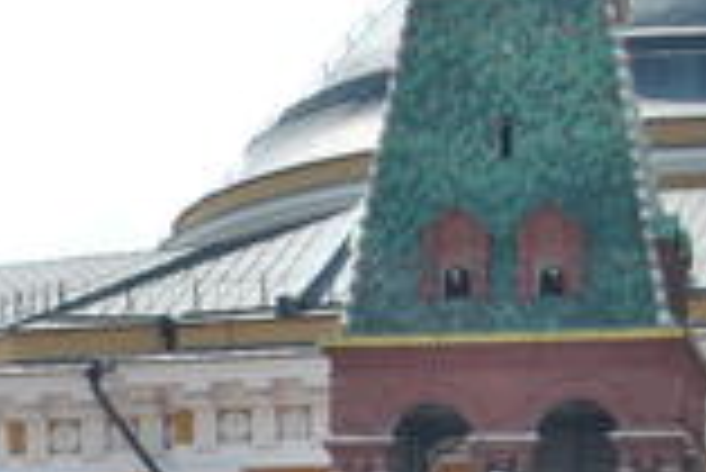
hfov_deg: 6.0
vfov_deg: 4.1
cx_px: -589
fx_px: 6616
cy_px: 764
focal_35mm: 337
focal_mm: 55
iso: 100
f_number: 7.1
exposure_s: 1/200
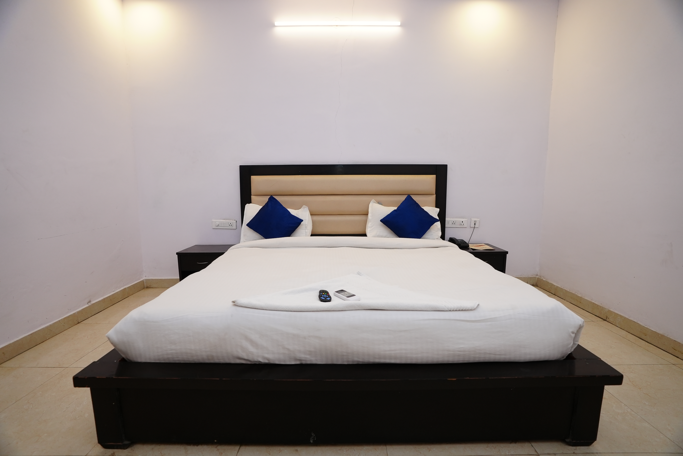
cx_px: 342
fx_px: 304
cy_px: 228
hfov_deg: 96.7
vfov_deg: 73.8
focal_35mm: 16
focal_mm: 16
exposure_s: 1/160
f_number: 4.5
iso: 1600
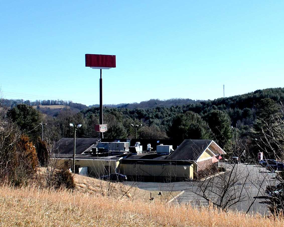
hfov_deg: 27.4
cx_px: 177
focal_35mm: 69
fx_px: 580
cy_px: 89
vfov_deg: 22.1
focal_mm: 18
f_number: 8
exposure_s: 1/250
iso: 100
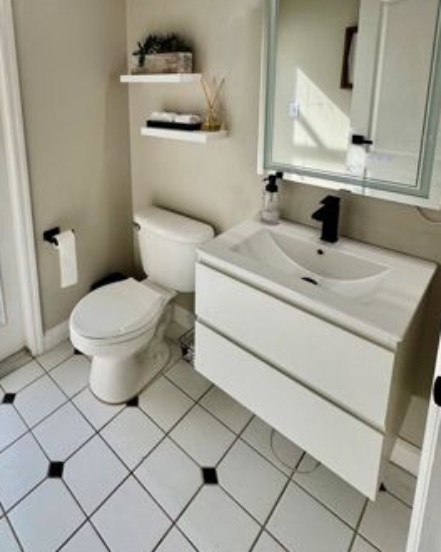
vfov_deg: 70.1
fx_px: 359
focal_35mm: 22
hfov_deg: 59.8
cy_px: 139
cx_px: 111
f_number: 2.2
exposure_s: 1/99
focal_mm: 2.22
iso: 64
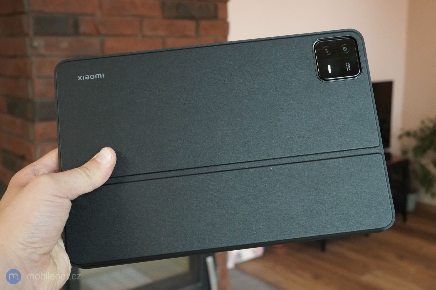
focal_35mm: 37
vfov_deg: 35.9
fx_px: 448
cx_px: 218
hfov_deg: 51.9
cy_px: 145
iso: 12800
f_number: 8
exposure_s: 1/160
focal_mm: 37
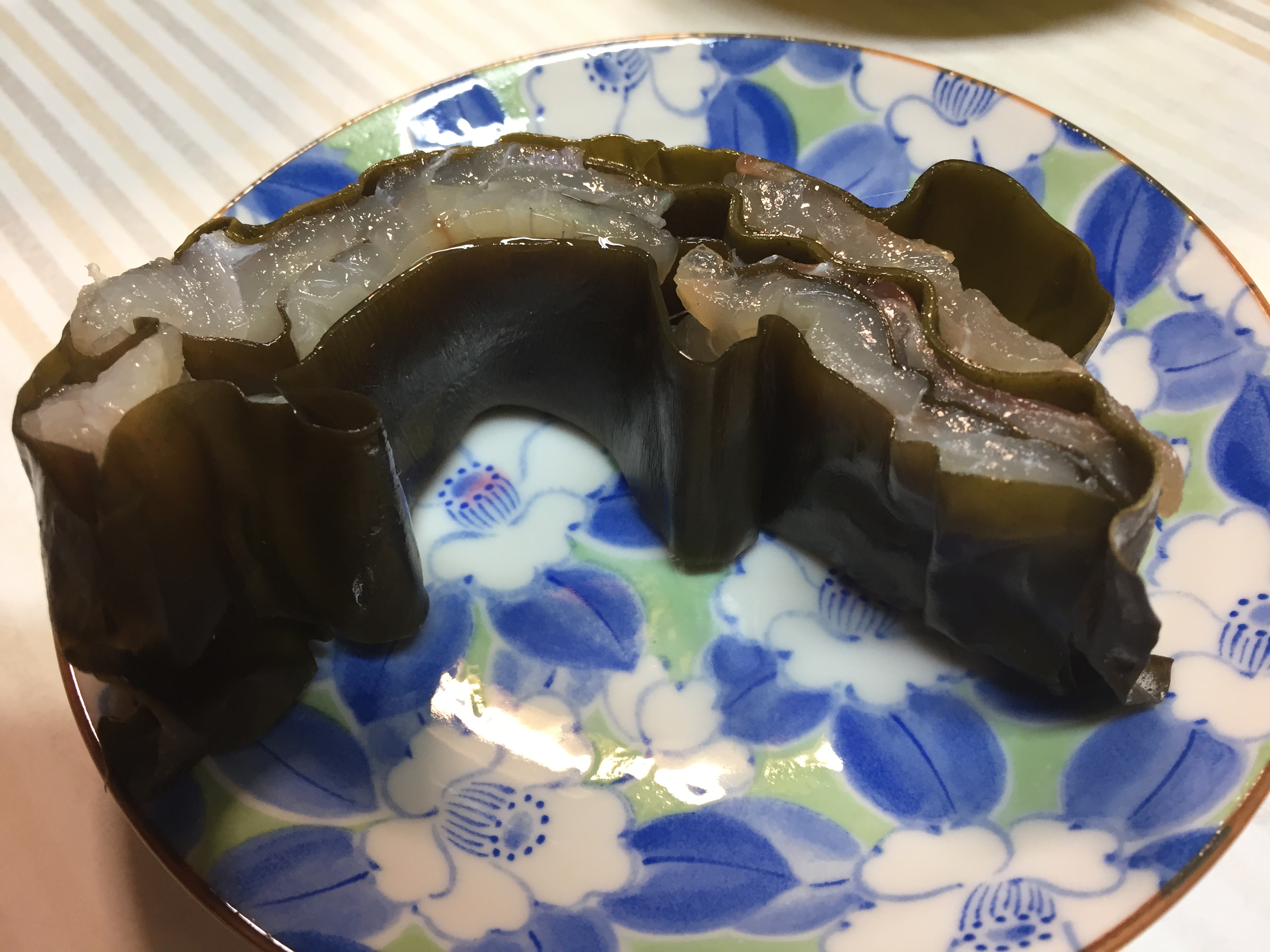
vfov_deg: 48.2
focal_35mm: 29
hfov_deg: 61.7
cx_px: 635
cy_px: 476
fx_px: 1064
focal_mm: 4.15
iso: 64
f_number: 2.2
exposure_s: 1/30
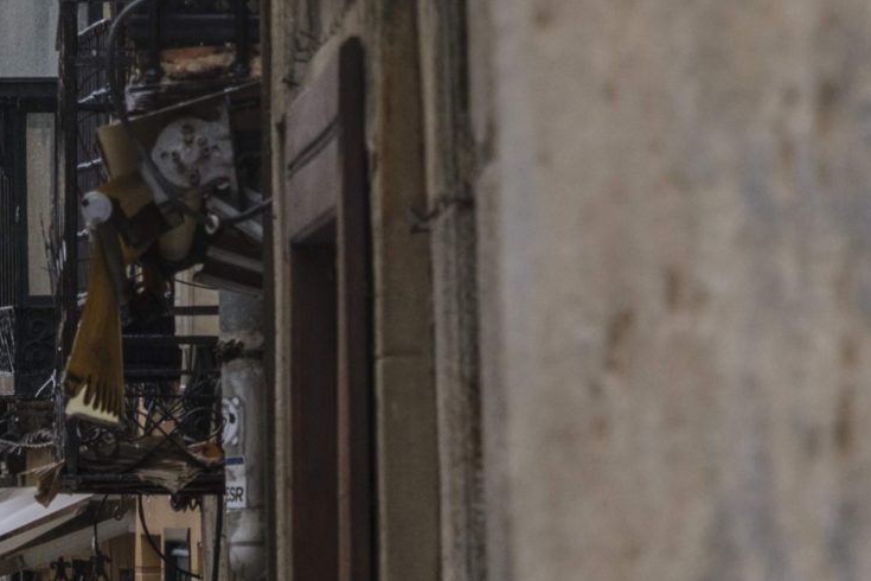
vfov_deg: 3.3
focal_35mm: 418
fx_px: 10112
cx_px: 14
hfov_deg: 4.9
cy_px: 611
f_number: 7.1
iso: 800
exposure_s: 1/125
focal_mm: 80
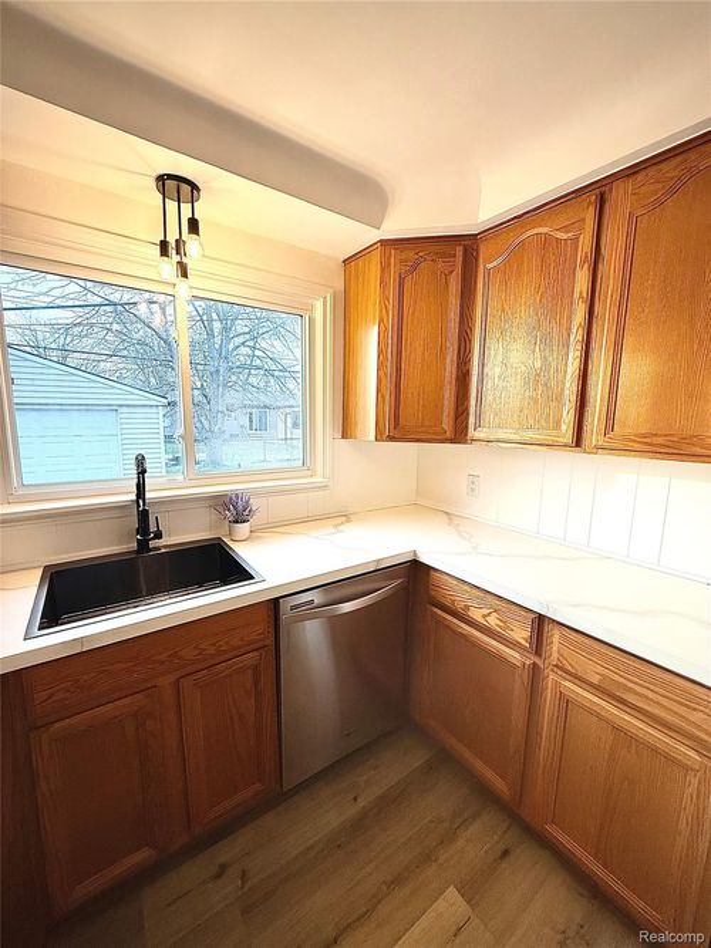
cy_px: 474
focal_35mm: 14
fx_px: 384
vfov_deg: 102.1
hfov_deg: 85.7
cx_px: 356
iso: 80
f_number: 2.2
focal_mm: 2.22
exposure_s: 1/120
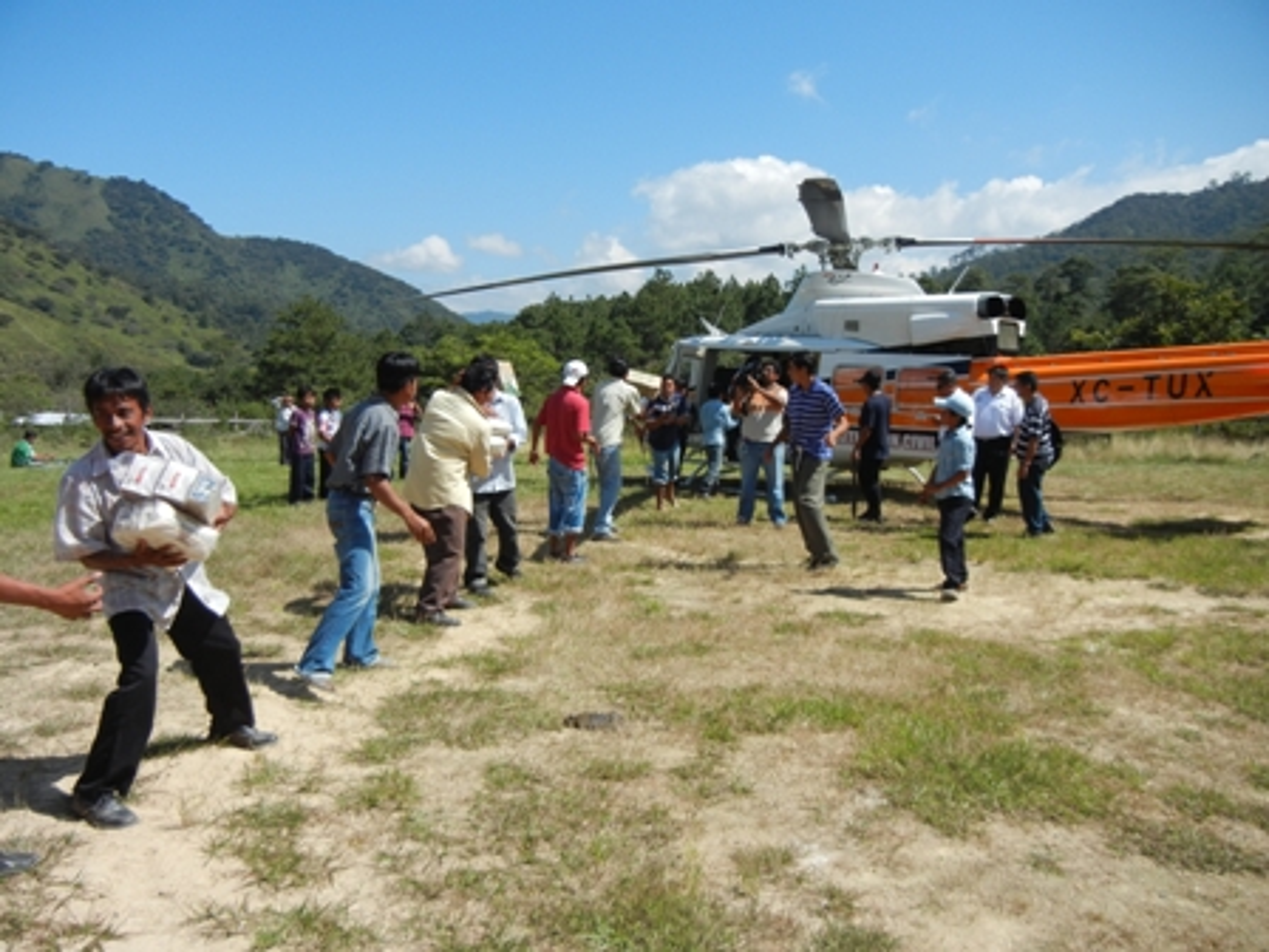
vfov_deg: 46.8
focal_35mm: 30
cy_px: 476
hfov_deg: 60.0
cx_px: 634
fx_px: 1100
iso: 160
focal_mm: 5.4
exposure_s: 1/435
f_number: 7
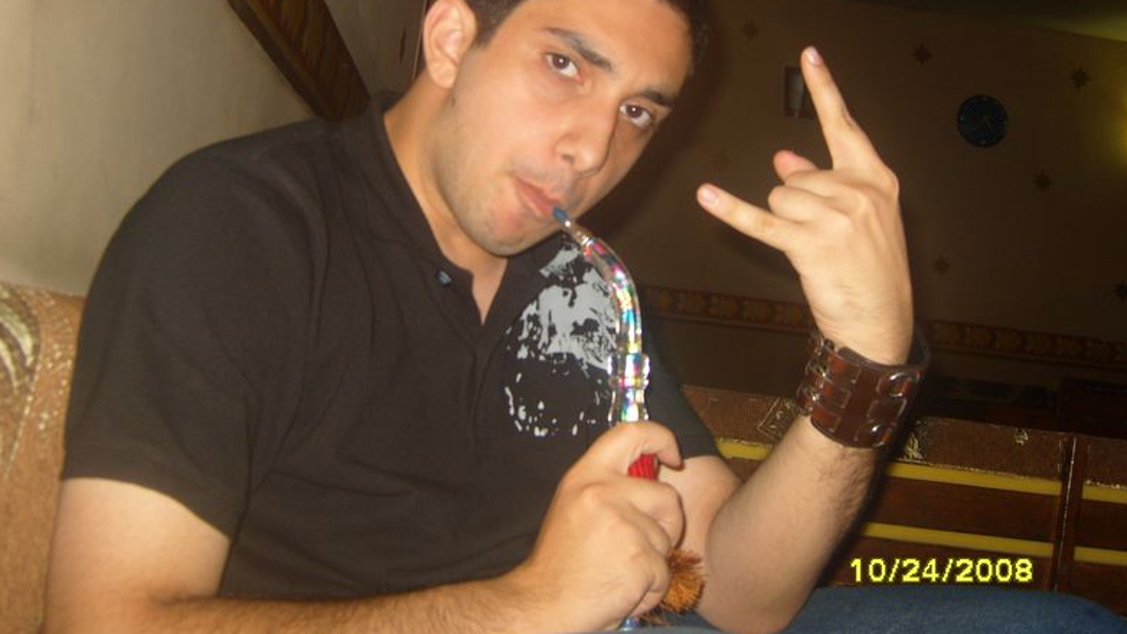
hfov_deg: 51.6
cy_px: 228
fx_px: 1166
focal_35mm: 39
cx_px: 559
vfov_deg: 30.3
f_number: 2.8
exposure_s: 1/30
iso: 100
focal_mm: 7.4
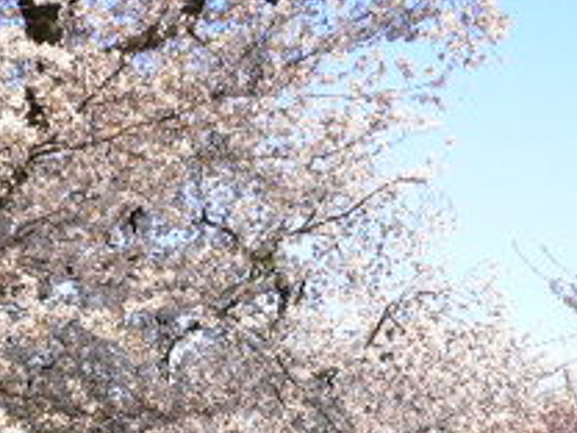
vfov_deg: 16.9
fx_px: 1400
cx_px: 239
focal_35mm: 84
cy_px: 507
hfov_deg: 23.3
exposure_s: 1/400
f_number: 2.8
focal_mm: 5.8
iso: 80
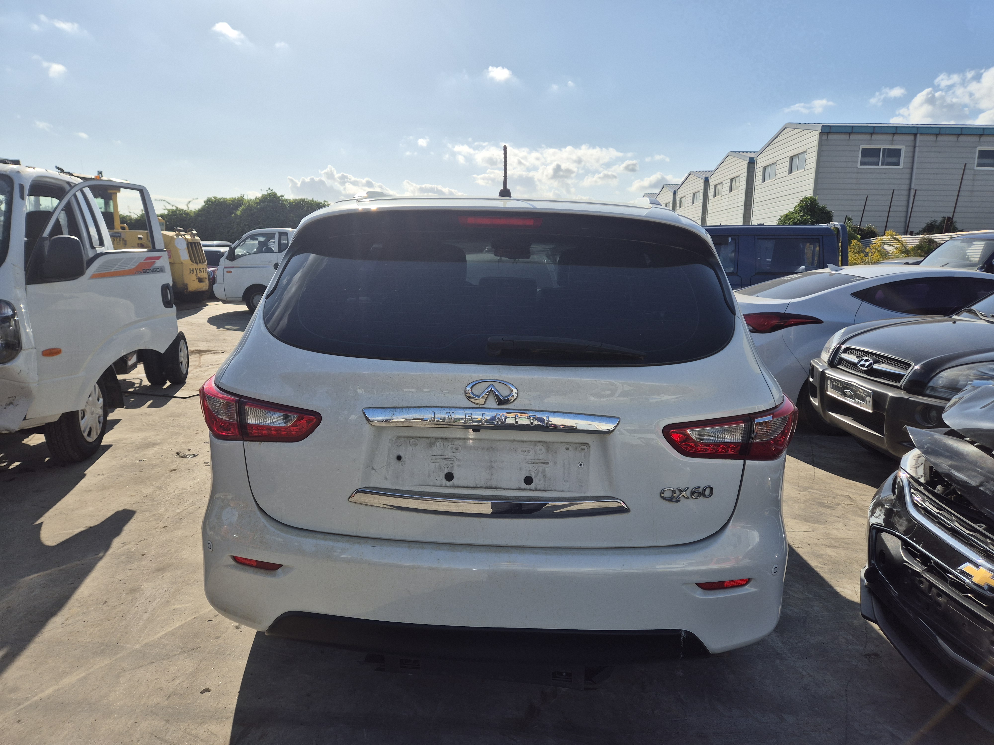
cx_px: 497
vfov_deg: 58.9
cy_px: 372
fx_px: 660
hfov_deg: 73.9
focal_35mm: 23
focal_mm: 5.4
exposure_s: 1/3480
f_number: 1.8
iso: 25
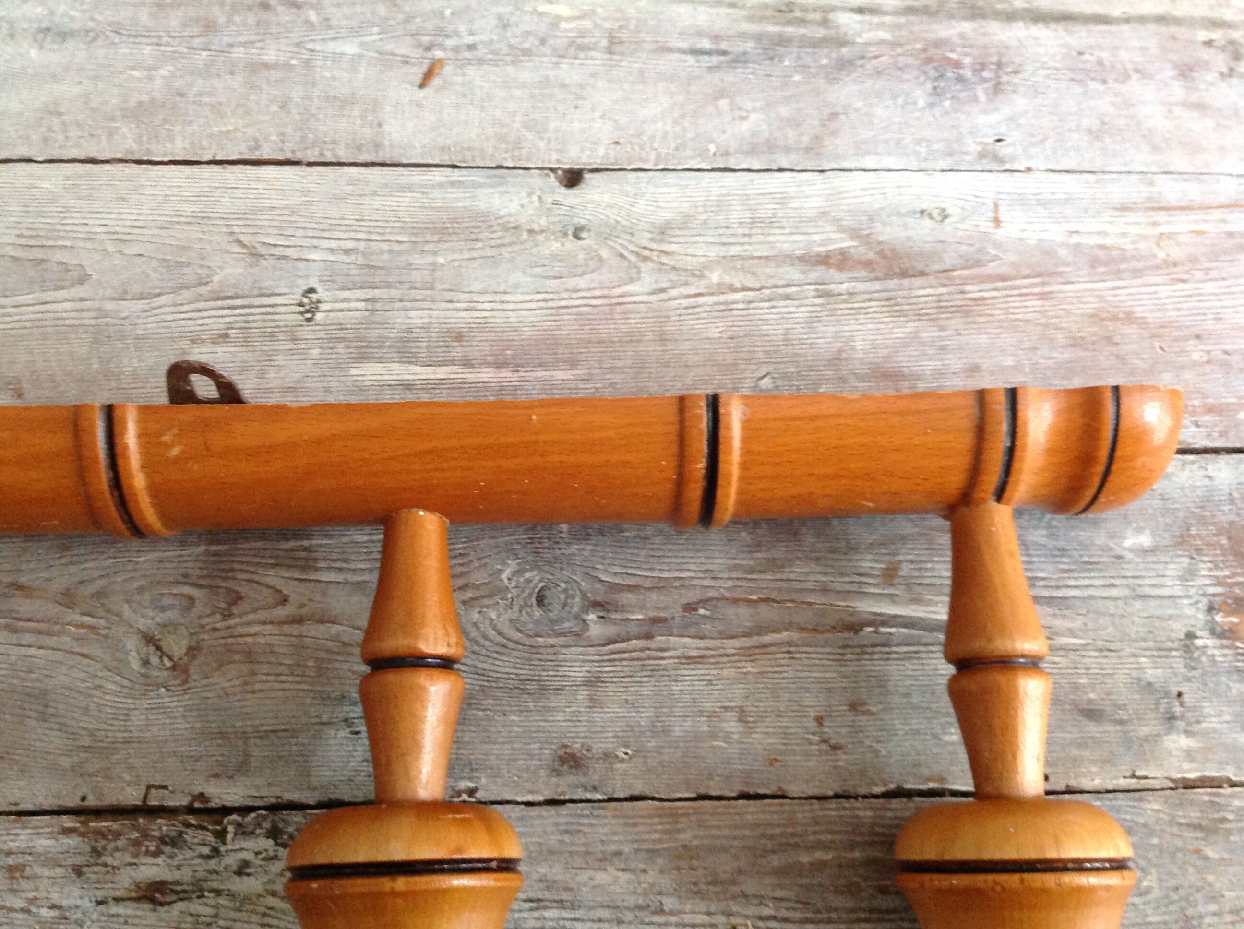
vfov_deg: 40.6
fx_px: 1256
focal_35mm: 35
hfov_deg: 52.7
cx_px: 622
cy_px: 464
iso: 320
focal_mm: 4.28
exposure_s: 1/15
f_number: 2.4
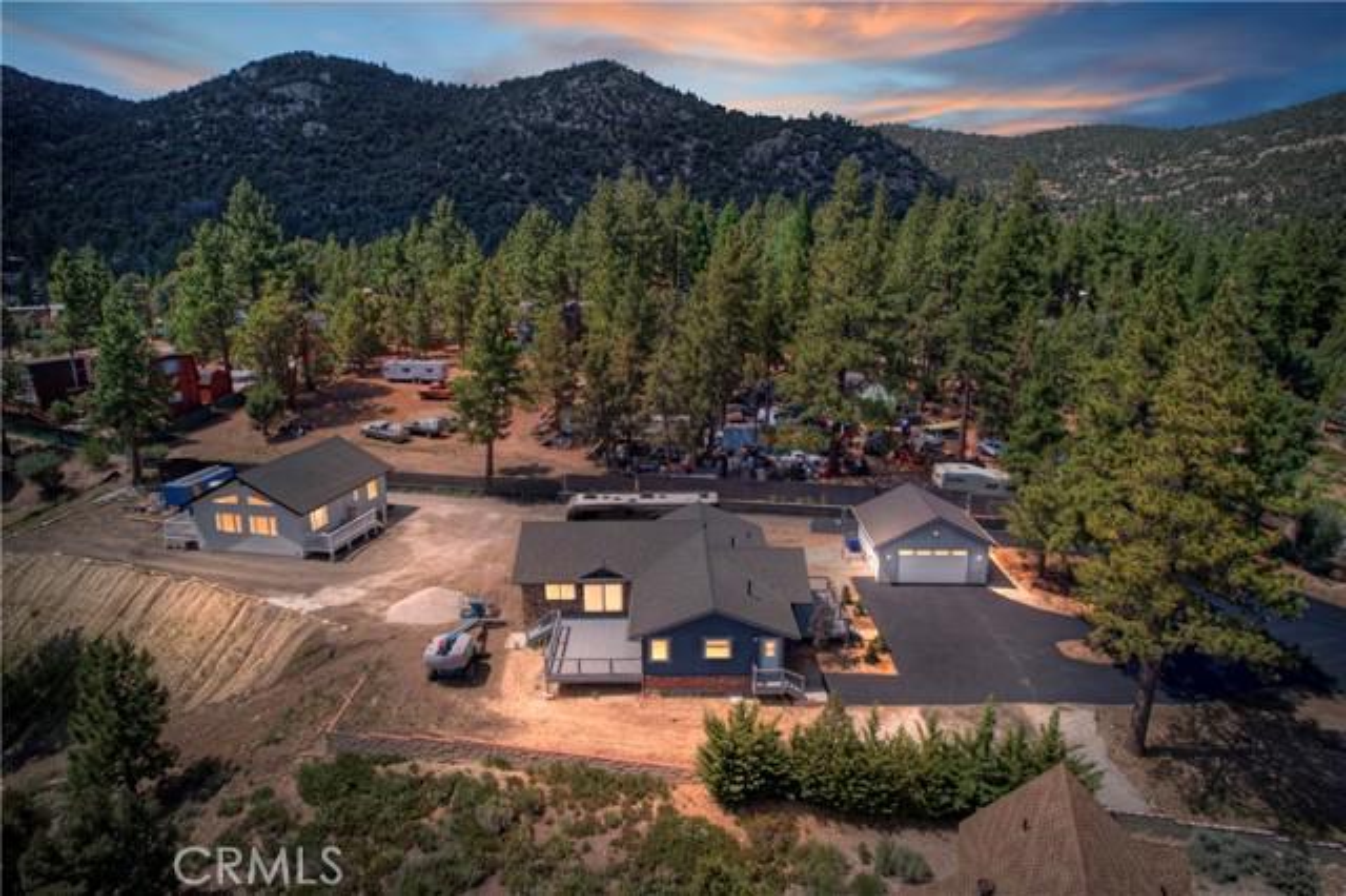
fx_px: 822
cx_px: 673
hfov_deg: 78.6
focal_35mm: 22
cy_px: 448
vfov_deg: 57.2
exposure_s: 1/2000
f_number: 2.8
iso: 100
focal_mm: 8.4
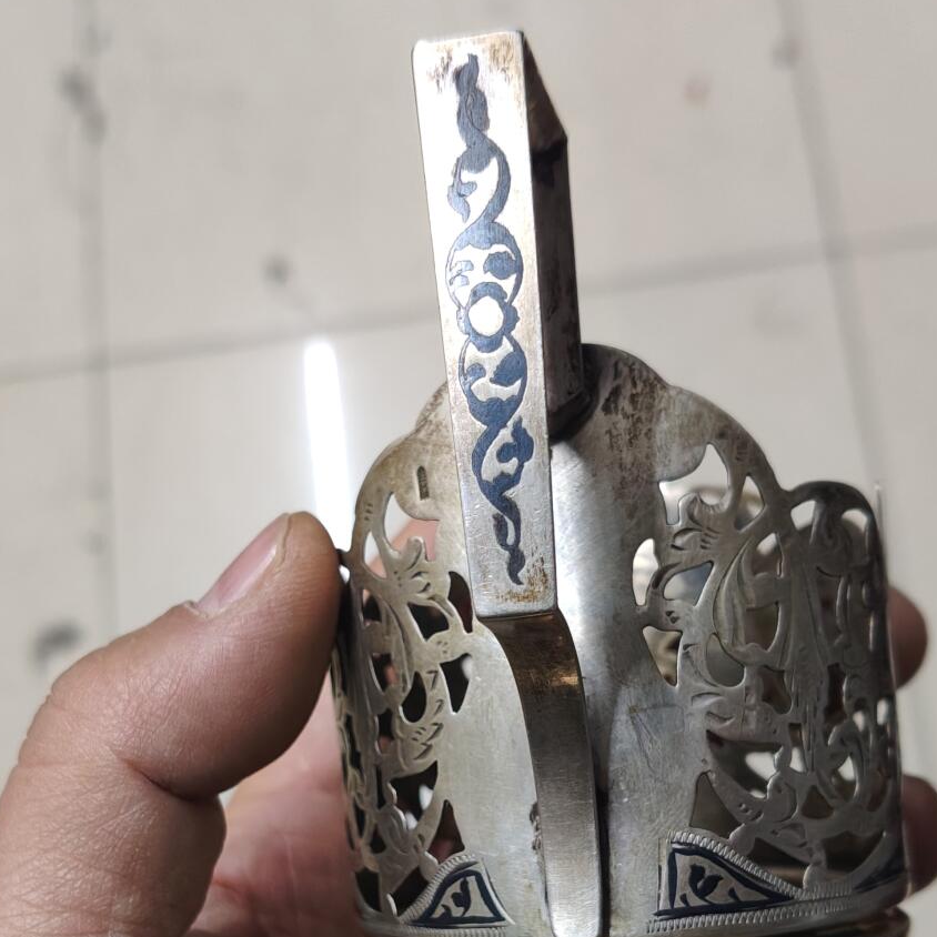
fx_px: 1501
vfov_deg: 33.9
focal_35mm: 49
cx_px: 456
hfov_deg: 34.7
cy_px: 718
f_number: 1.88
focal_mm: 4.84
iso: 1438
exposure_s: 1/100
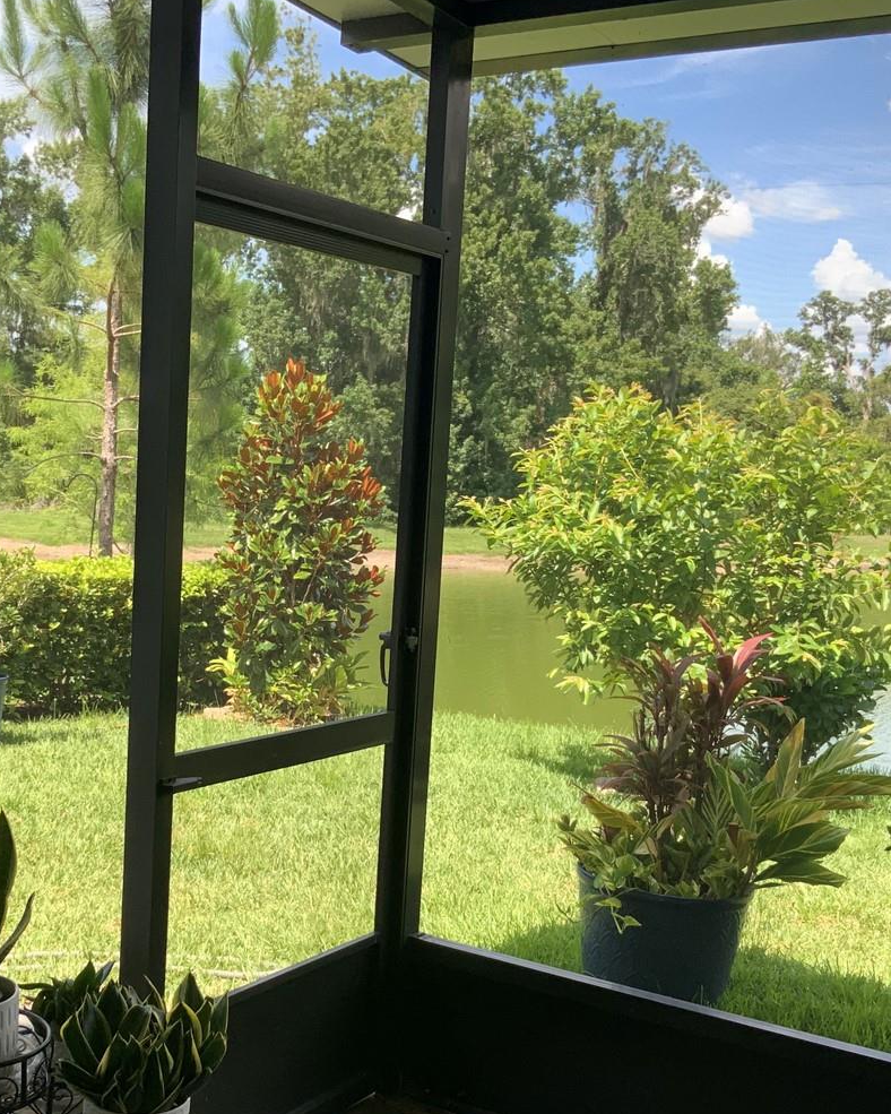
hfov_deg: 32.6
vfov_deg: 40.2
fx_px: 1516
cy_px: 668
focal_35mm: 46
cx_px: 331
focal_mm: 3
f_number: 1.8
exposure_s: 1/378
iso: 16
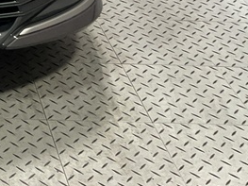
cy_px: -126
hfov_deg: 16.2
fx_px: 759
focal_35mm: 106
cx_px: -169
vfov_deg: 12.9
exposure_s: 1/50
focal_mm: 3
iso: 64
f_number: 1.8
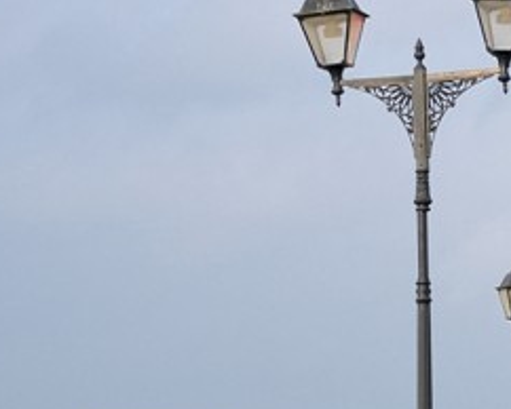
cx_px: 448
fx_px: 3950
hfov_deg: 7.4
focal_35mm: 261
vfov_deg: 5.9
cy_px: 492
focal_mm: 50
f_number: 5
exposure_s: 1/400
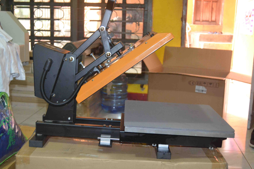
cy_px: 84
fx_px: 317
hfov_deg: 43.6
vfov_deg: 29.9
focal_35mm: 45
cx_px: 127
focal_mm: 30
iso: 3200
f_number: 4.2
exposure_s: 1/60
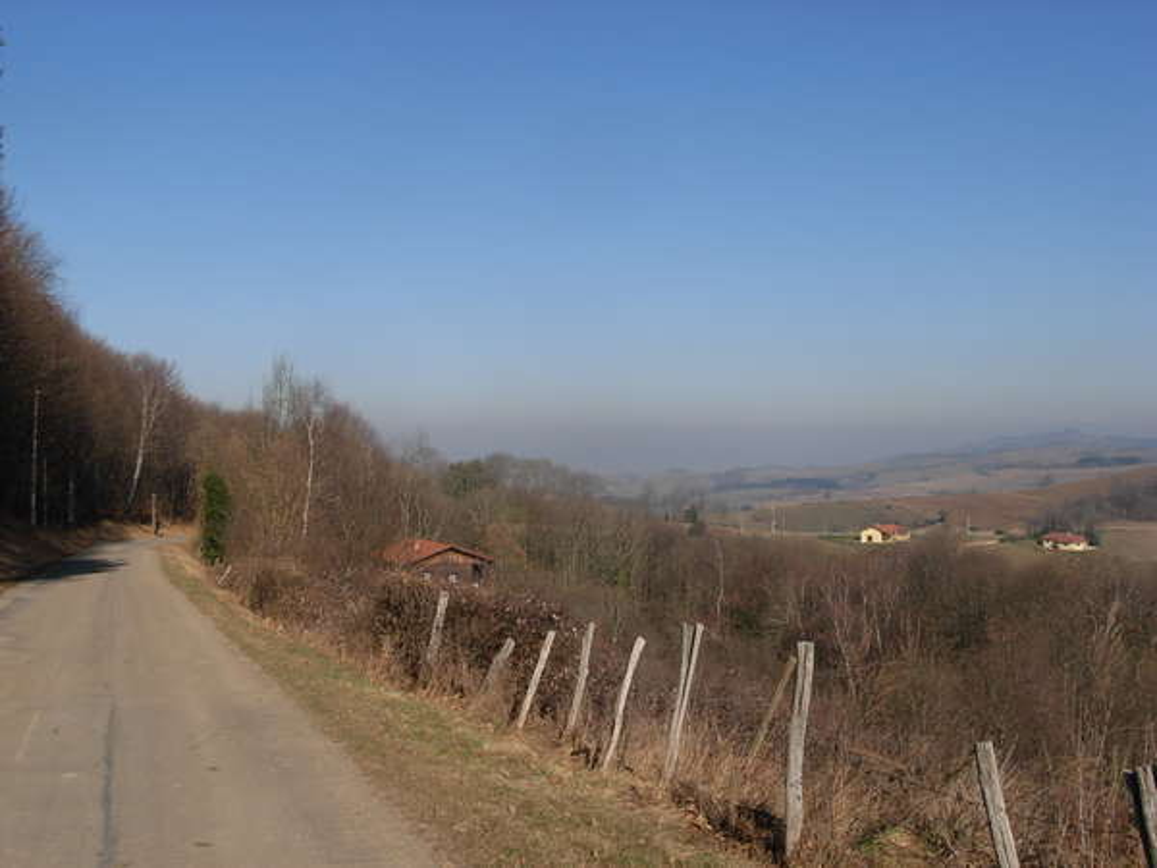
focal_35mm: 38
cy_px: 434
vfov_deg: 37.7
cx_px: 578
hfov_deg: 49.0
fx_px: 1270
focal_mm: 6.3
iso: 79
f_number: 4.9
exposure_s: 1/703
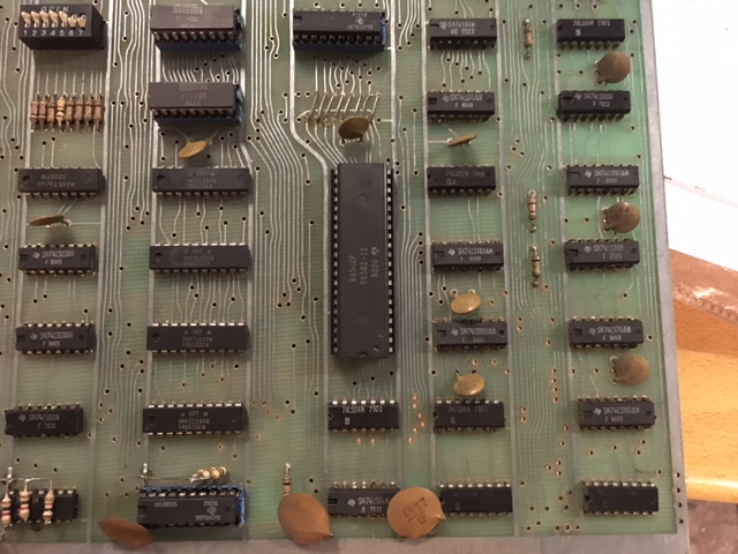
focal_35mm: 29
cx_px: 369
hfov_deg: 61.7
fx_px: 618
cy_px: 277
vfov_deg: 48.2
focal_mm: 4.15
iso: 500
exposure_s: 1/17
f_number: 2.2
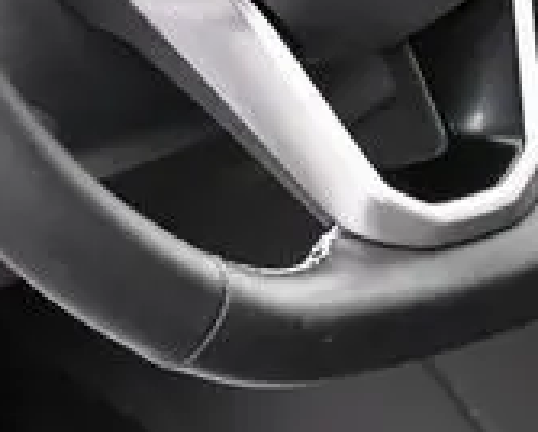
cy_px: -156
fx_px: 3441
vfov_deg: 7.1
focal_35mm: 216
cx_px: 332
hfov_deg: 8.9
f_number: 4.2
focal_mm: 25
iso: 1600
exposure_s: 1/125
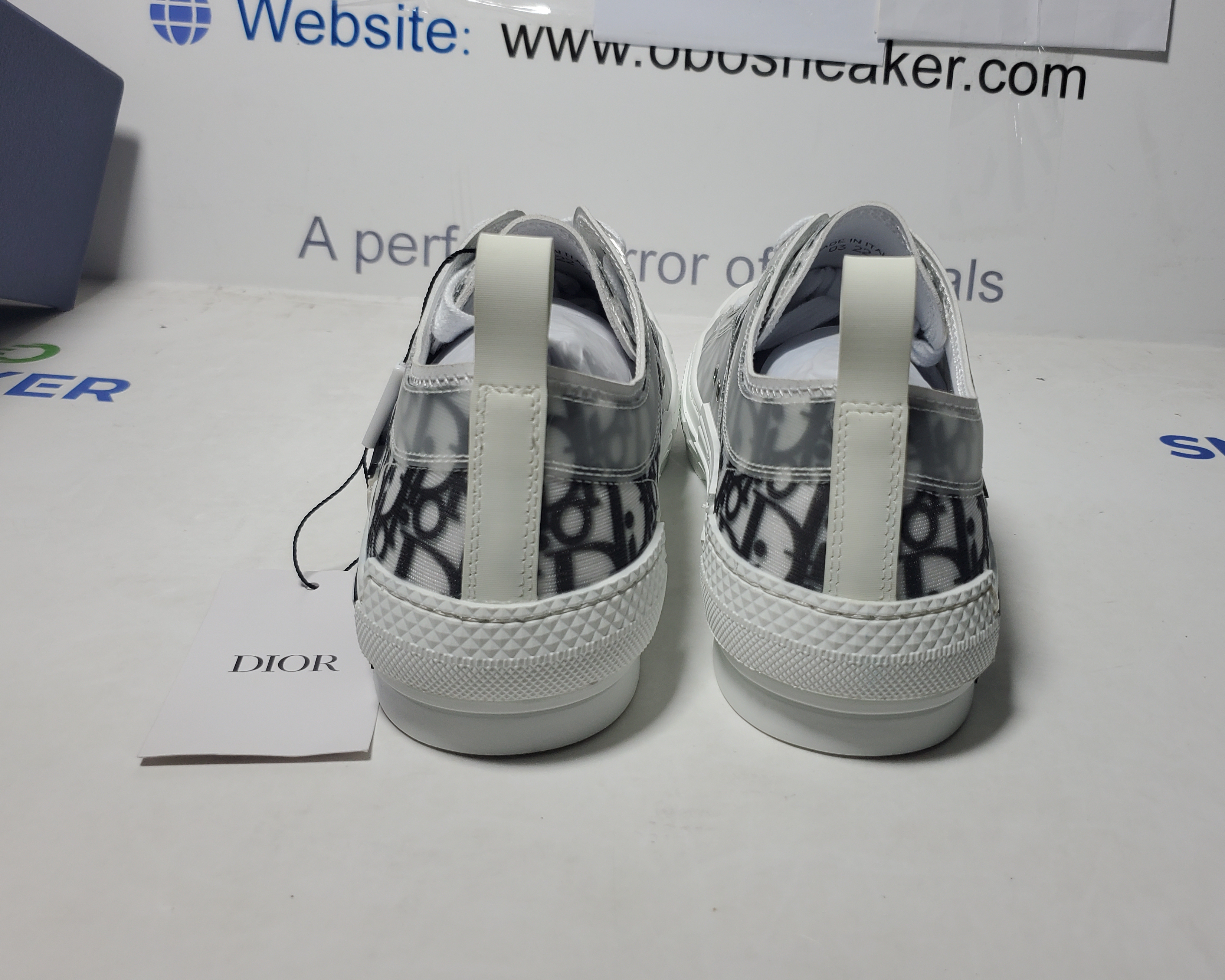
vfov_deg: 47.0
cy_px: 428
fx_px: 1124
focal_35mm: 31
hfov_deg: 56.9
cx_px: 702
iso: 50
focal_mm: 4.3
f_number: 1.5
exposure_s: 1/617
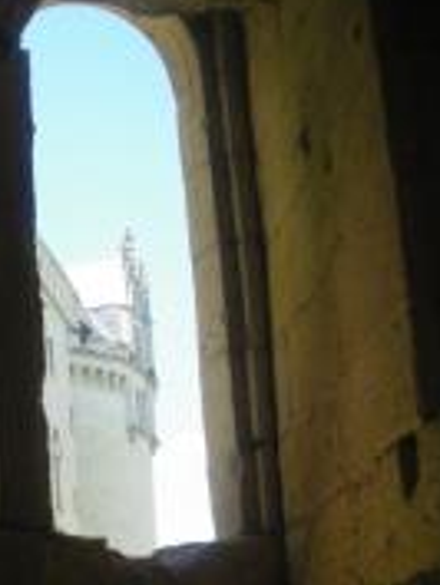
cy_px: 430
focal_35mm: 91
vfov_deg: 21.4
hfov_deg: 15.8
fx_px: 1540
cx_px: -33
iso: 400
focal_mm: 6.3
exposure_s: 1/320
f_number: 5.4
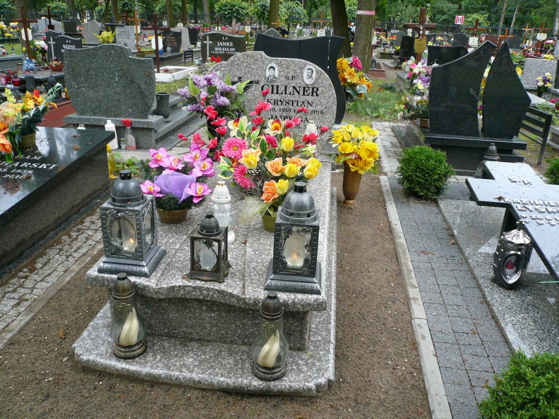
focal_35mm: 28
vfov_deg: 49.7
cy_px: 210
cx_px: 280
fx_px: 452
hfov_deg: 63.4
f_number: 2.8
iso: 100
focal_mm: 4.6
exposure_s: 1/160
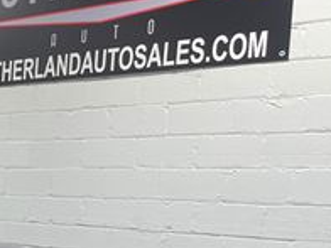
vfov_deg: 16.8
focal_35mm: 85
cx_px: -191
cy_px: 275
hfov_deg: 19.5
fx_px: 813
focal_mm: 4.2
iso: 64
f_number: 1.6
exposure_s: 1/120
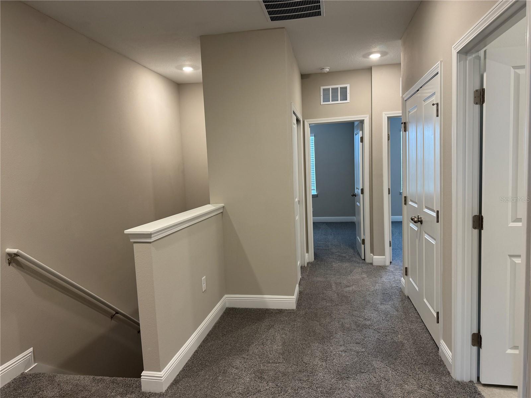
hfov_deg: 71.6
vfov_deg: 56.8
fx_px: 368
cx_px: 266
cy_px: 199
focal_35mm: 24
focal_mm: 6.76
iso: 125
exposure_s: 1/60
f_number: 1.78
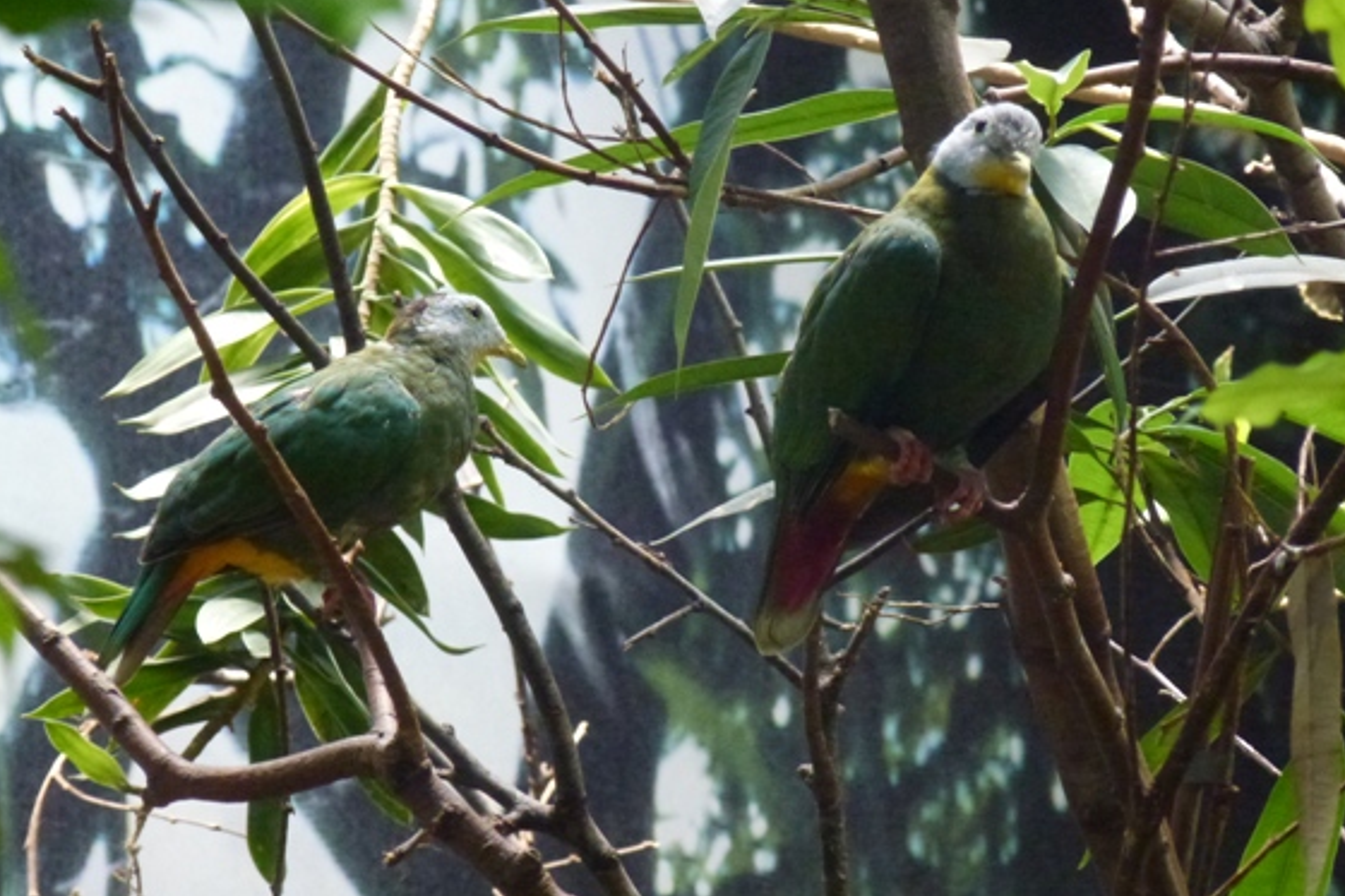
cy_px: 444
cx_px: 718
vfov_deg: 4.1
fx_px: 12661
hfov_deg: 6.1
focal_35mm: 339
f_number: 5.7
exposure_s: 1/100
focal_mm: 51
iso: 800
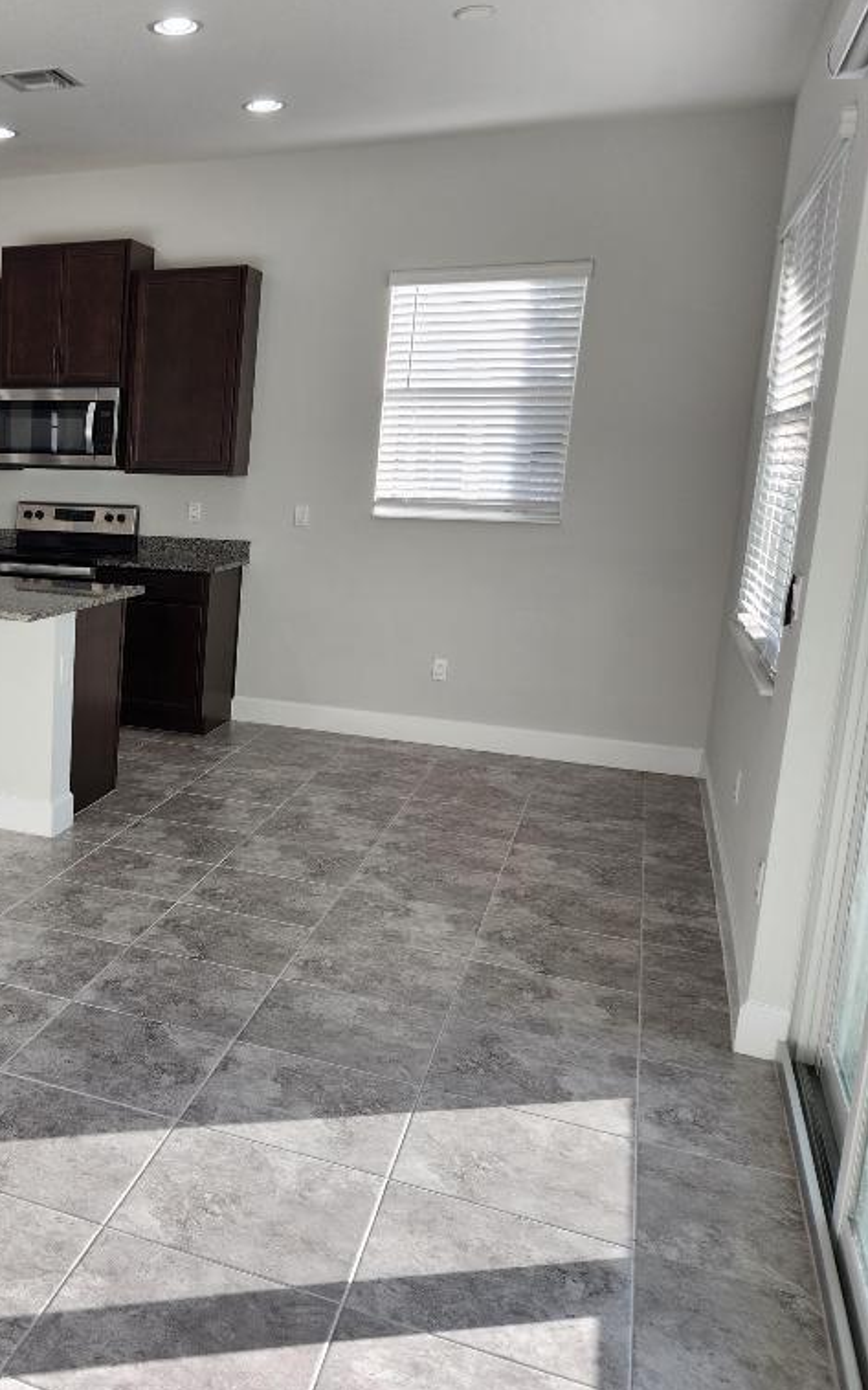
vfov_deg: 58.1
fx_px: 1249
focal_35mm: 33
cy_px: 696
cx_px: -13
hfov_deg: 34.6
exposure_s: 1/120
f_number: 1.8
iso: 20
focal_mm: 5.4
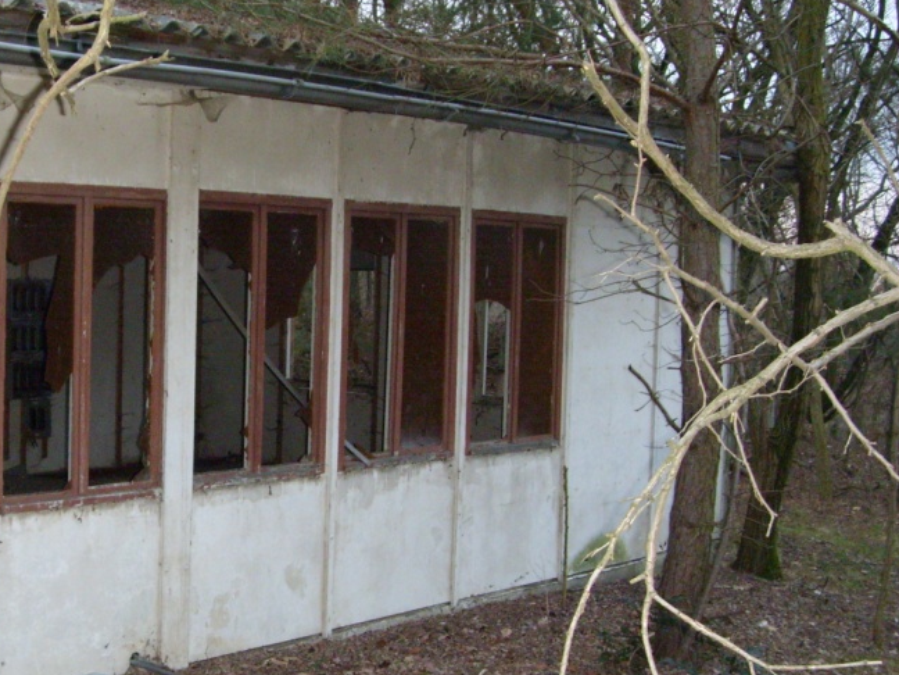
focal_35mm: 49
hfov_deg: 37.7
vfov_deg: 29.6
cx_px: 204
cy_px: 414
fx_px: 1273
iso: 400
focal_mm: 6.3
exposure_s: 1/30
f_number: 3.5
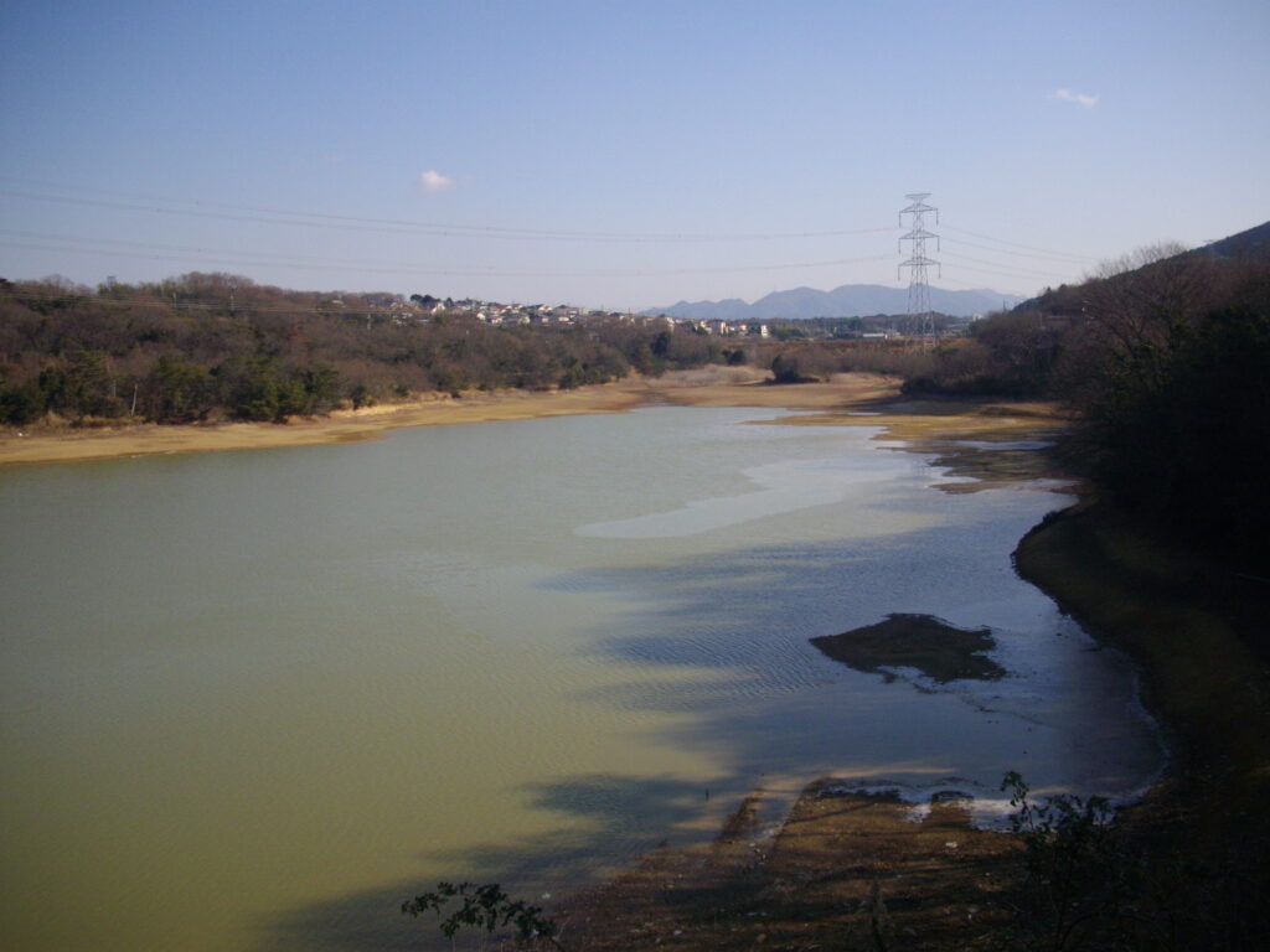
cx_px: 635
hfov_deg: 50.1
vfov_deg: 38.7
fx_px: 1357
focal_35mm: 37
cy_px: 476
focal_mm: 6.2
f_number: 5.6
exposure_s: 1/500
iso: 100
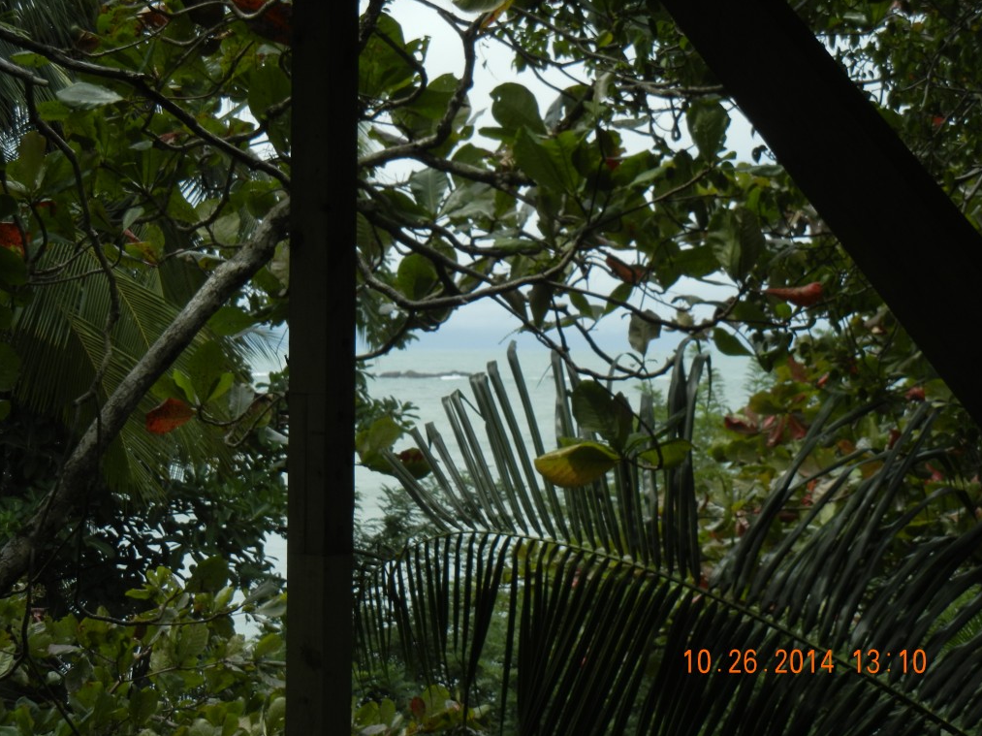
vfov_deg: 16.4
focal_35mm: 90
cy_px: 367
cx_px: 491
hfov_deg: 21.8
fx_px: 2552
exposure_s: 1/272
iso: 160
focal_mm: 16
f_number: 8.8
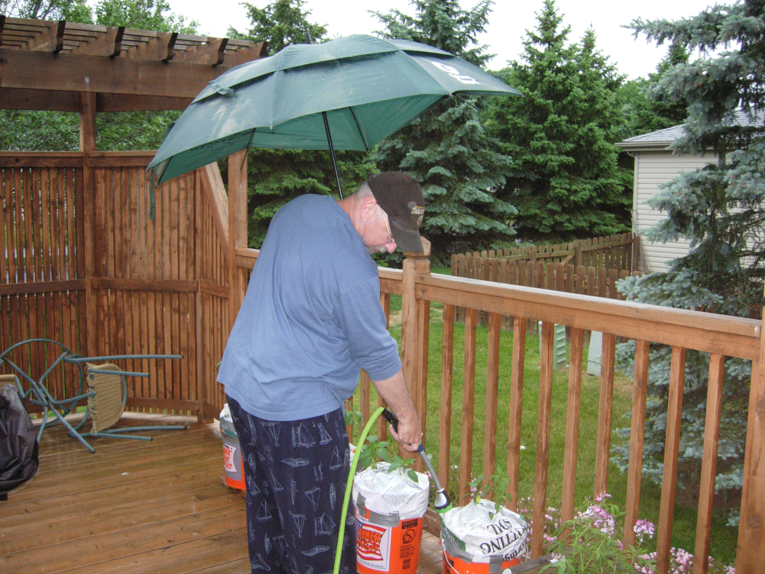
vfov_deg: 39.7
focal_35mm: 36
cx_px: 382
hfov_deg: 51.4
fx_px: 796
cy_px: 287
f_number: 2.7
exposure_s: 1/128
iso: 200
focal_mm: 7.5
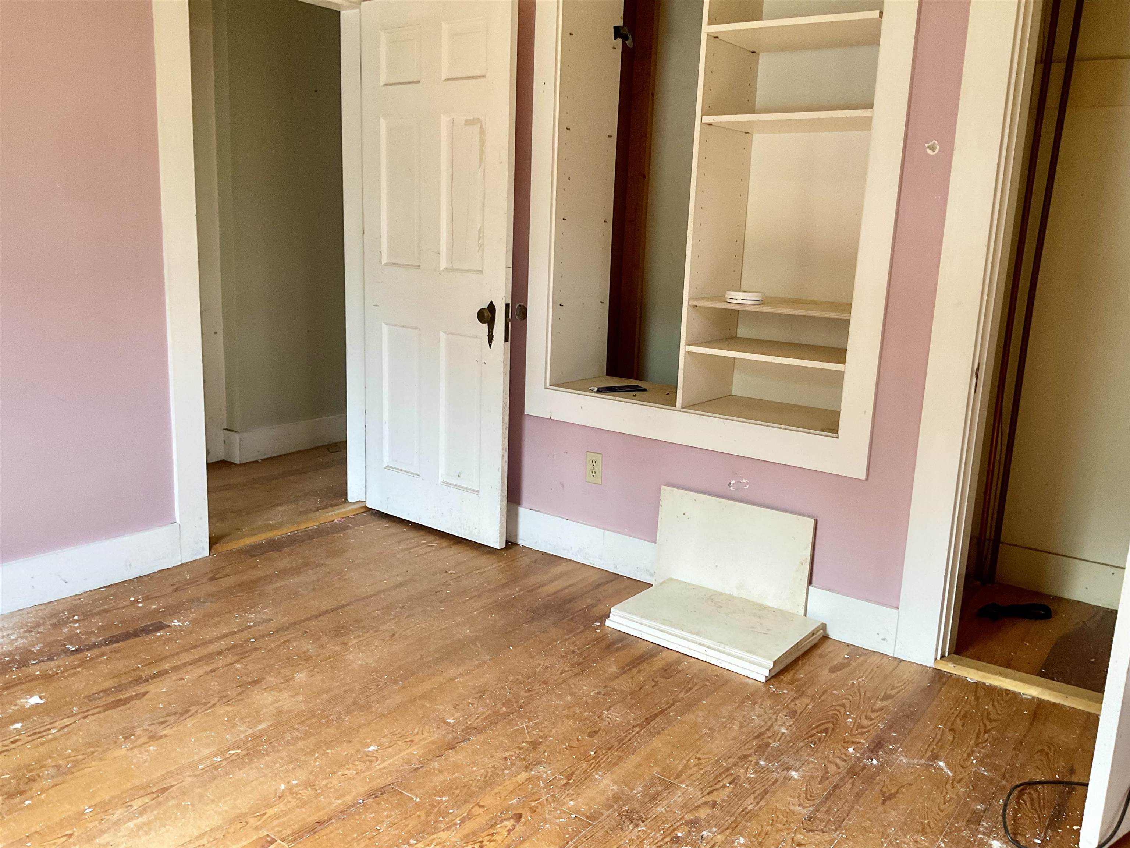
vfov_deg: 48.2
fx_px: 947
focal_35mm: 29
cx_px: 565
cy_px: 424
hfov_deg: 61.7
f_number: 1.8
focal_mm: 3
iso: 100
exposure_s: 1/60
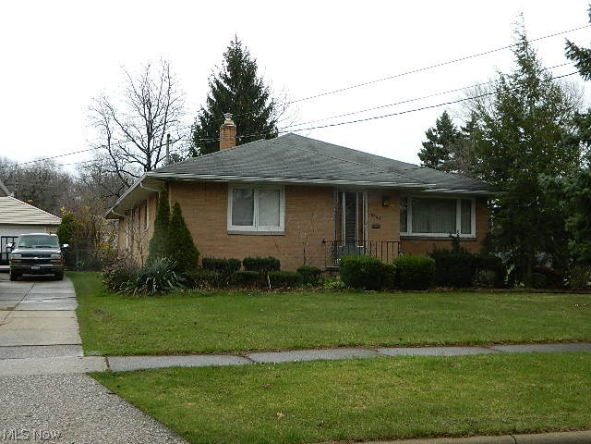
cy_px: 222
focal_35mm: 47
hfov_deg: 40.4
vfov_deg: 30.9
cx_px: 296
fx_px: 802
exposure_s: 1/400
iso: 140
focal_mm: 8.4
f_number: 3.6
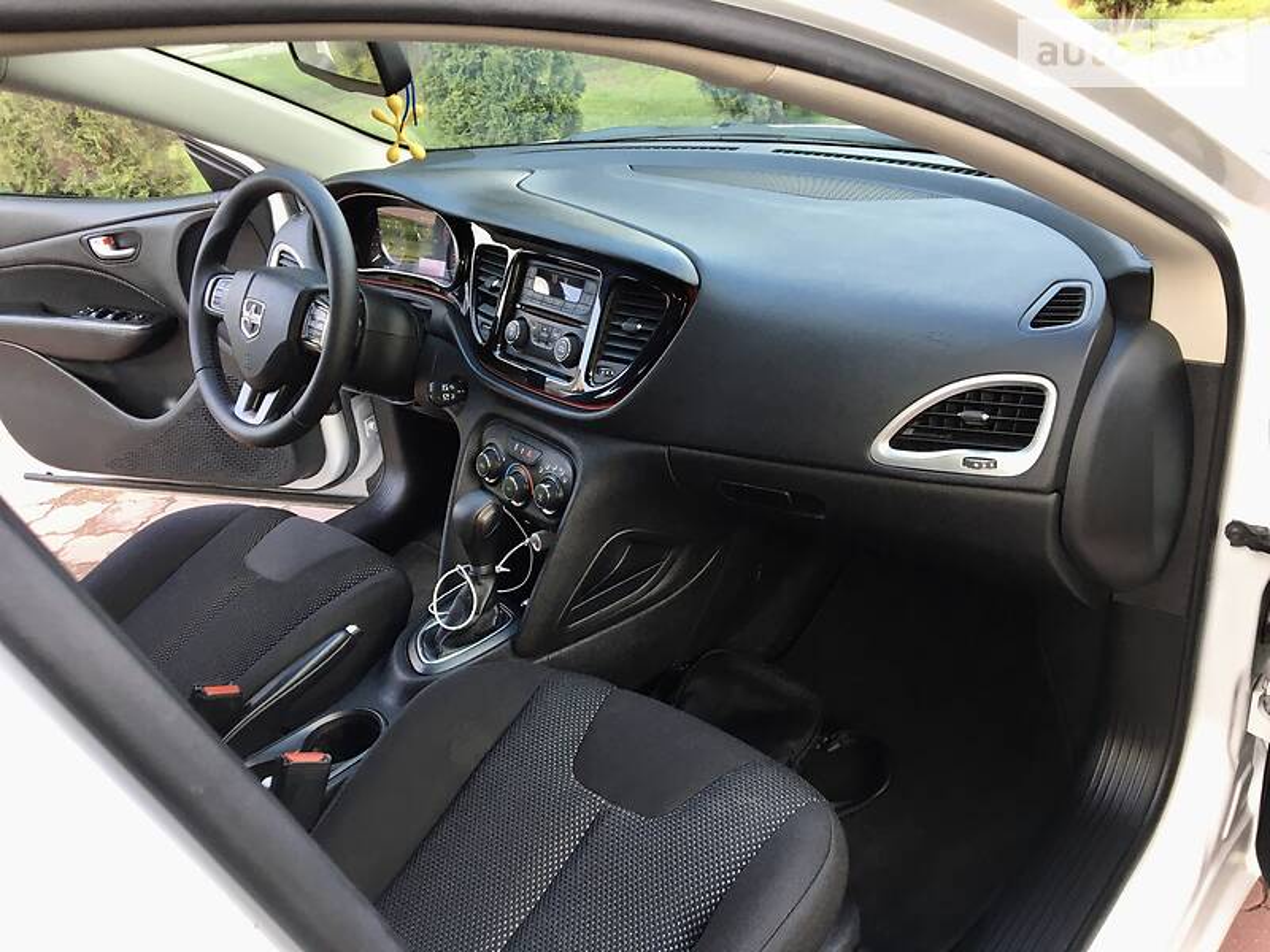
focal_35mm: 29
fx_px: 1064
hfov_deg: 61.7
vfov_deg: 48.2
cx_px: 635
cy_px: 476
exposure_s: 1/33
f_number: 2.2
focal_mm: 4.2
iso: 32
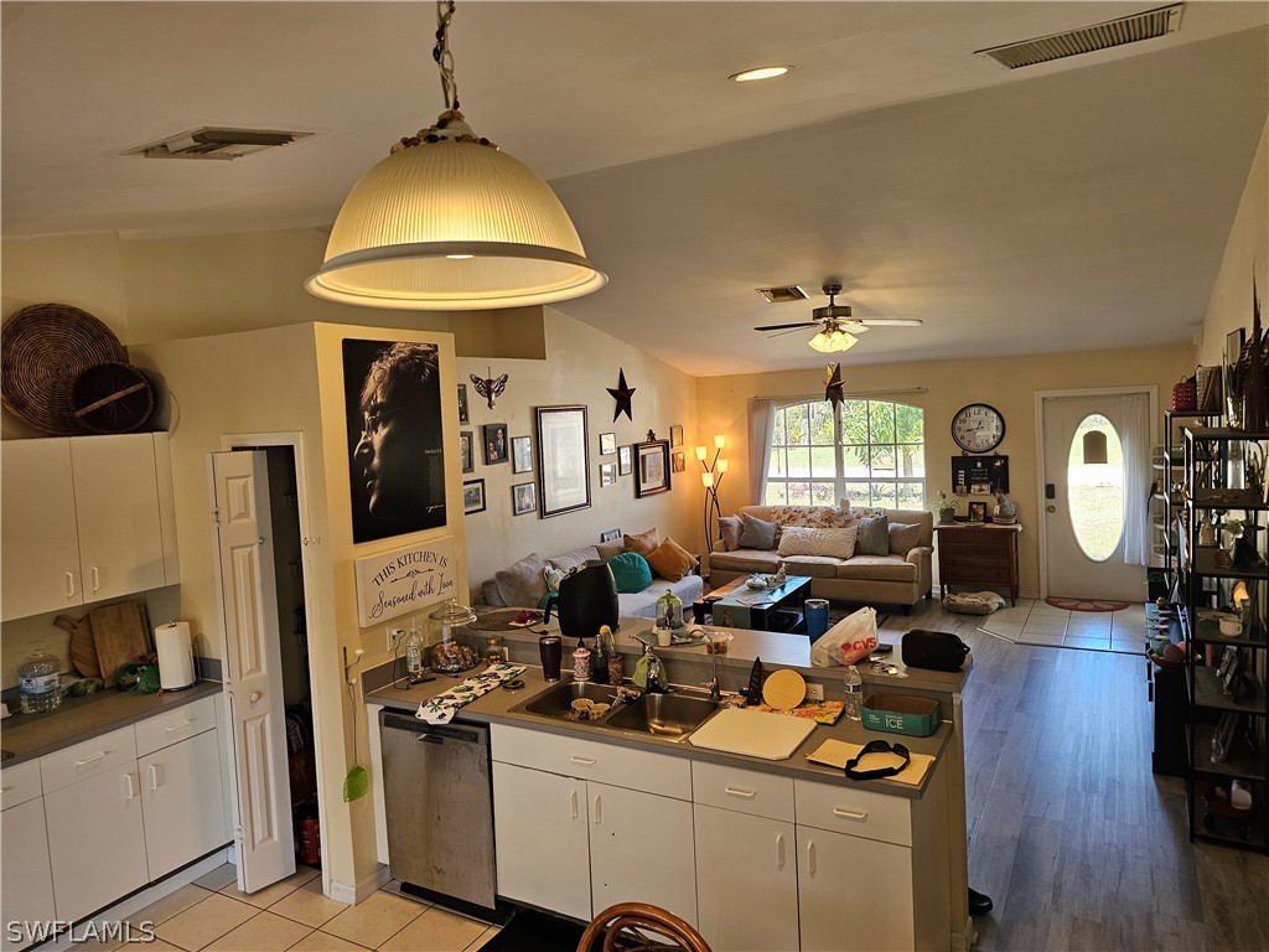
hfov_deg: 73.9
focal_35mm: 23
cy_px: 476
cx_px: 634
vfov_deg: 58.9
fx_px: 843
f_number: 1.7
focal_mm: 6.3
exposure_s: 1/120
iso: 160
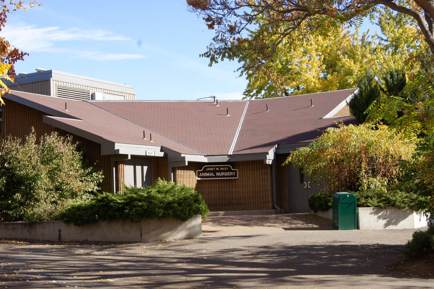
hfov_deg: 33.4
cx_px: 217
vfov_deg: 22.6
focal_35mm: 60
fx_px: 723
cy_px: 144
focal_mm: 40
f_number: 13
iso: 200
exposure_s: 1/100
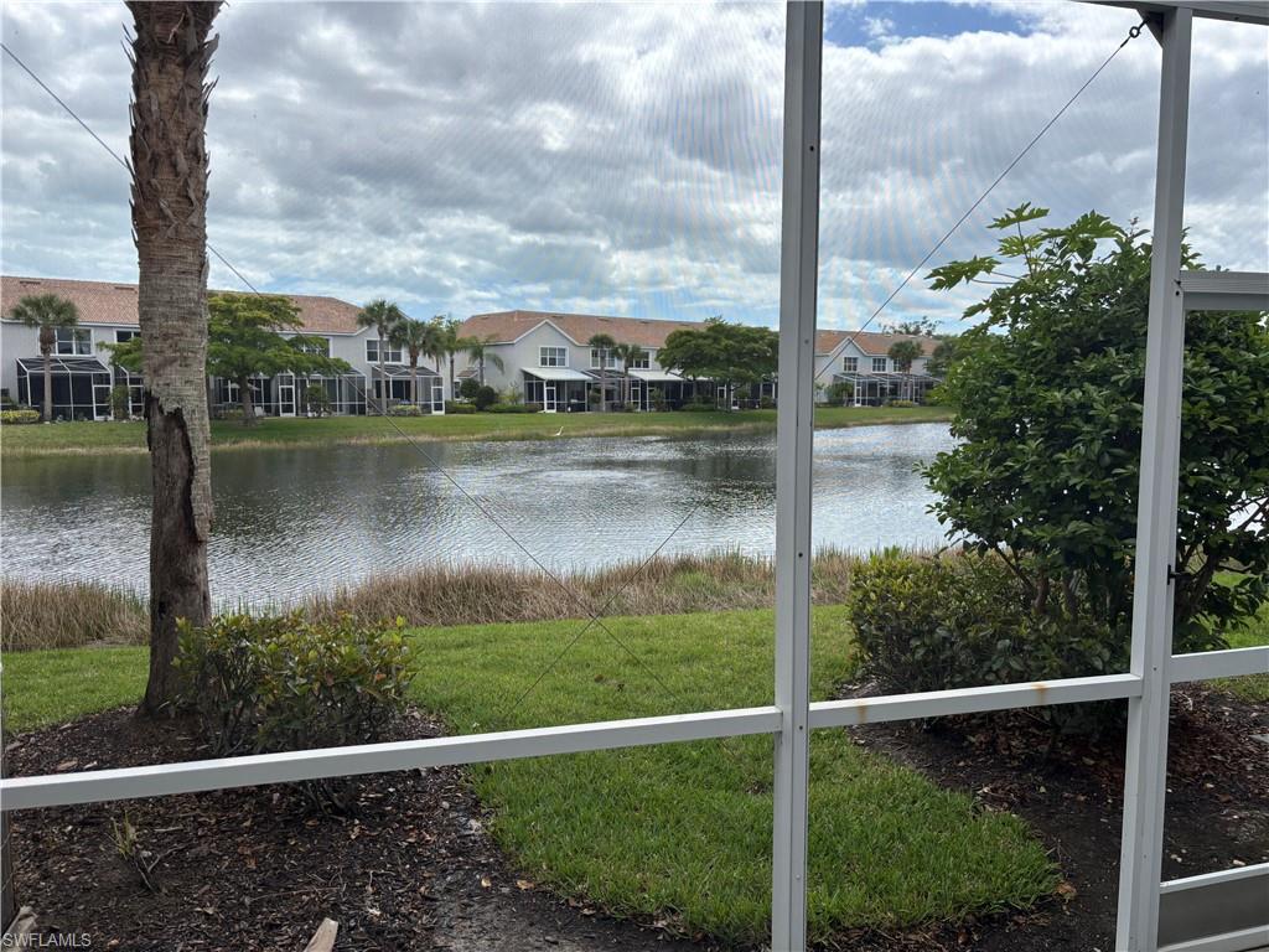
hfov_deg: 67.3
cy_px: 476
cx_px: 634
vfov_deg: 53.1
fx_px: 953
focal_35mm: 26
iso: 50
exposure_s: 1/2062
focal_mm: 5.96
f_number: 1.6
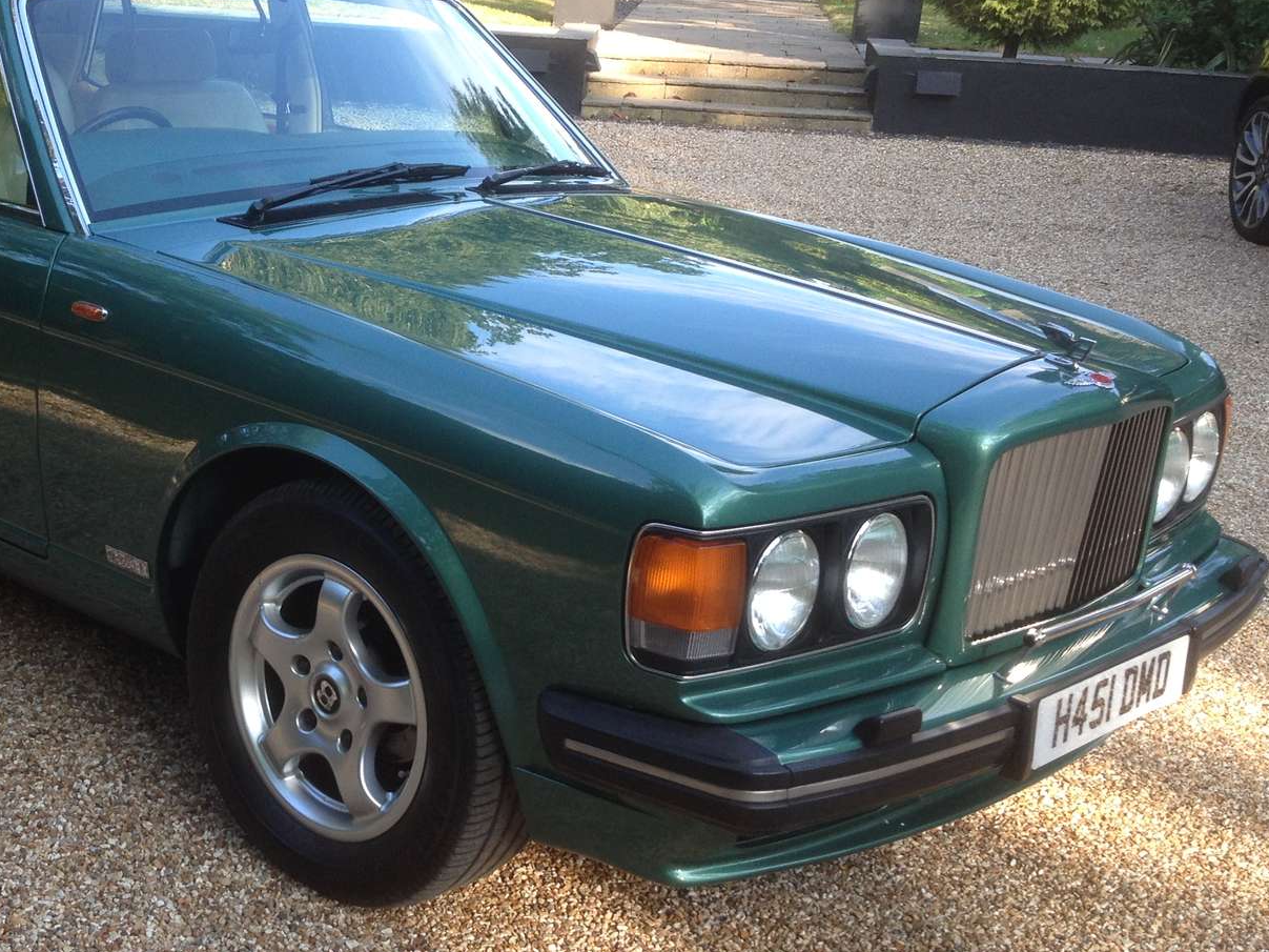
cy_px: 358
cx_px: 307
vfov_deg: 25.2
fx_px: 2126
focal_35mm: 58
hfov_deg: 32.6
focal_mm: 4.28
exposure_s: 1/163
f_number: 2.4
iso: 50
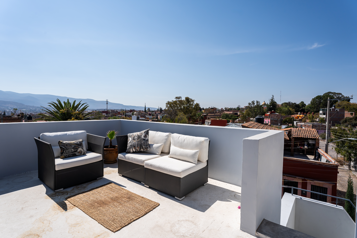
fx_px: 181
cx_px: 178
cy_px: 119
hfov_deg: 89.1
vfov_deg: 66.5
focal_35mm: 18
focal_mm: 18.3
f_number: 10
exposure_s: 1/800
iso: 320
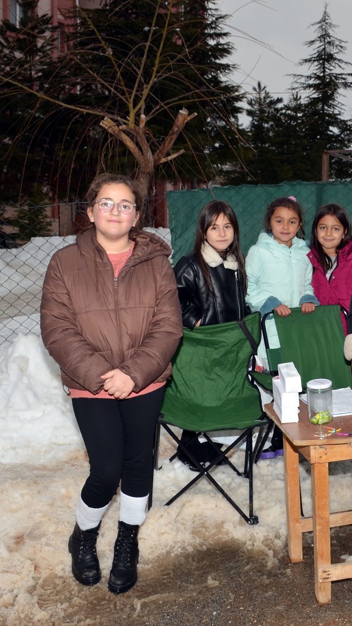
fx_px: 714
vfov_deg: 47.4
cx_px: 291
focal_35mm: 43
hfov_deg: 27.1
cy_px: 315
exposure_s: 1/250
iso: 100
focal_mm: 18
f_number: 8
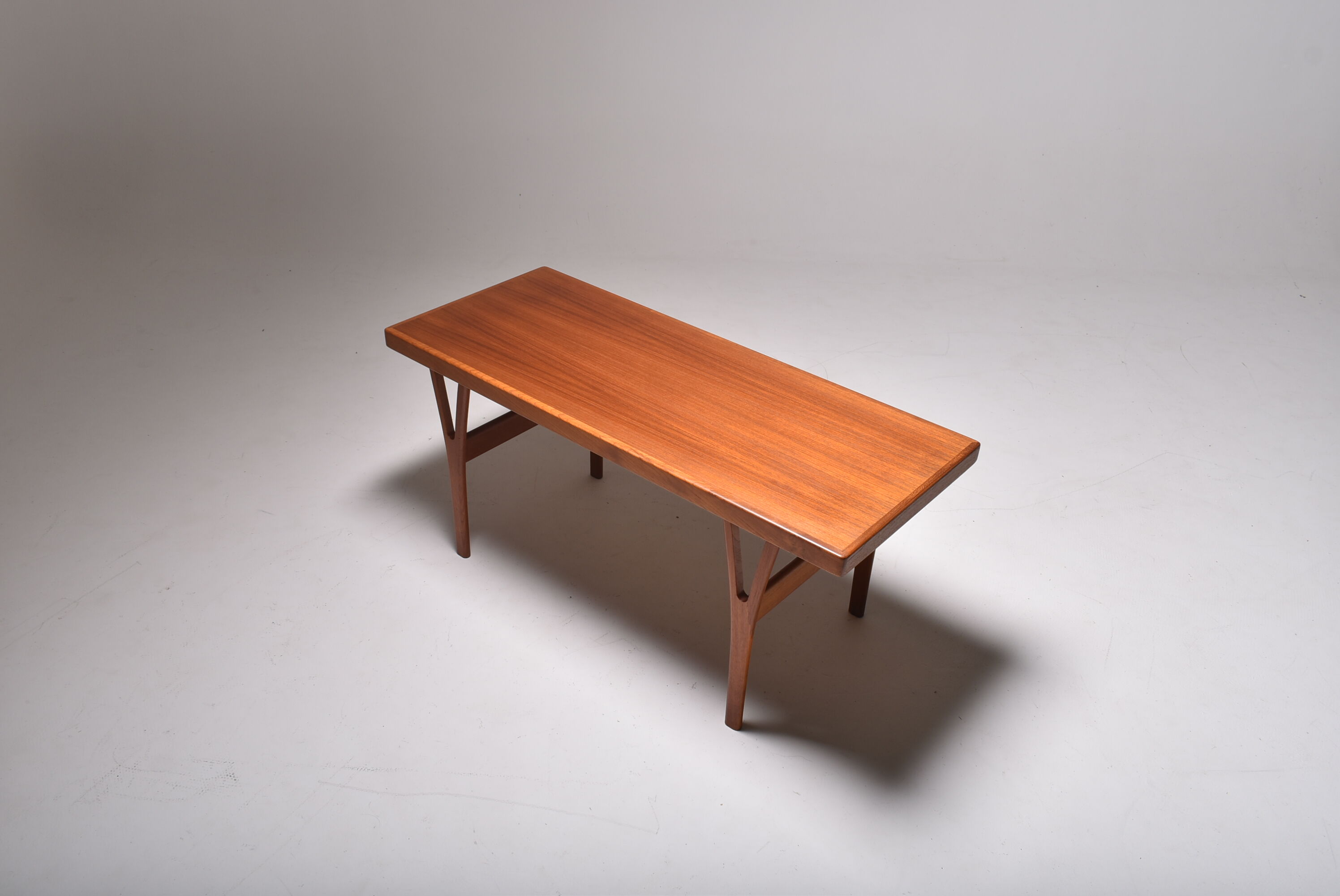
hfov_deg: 61.9
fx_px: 1117
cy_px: 448
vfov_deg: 43.7
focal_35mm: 30
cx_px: 670
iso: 100
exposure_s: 1/200
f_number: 11
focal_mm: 20
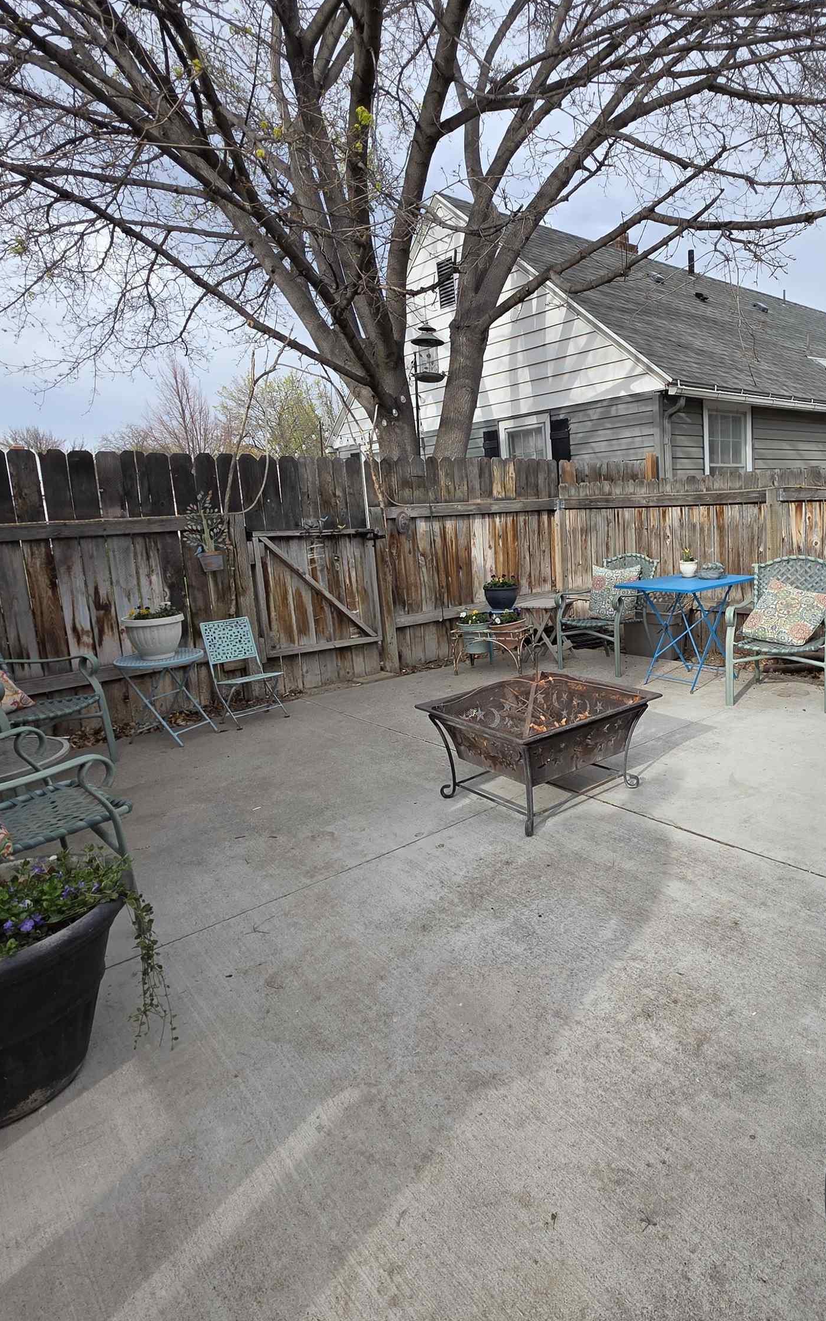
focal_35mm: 19
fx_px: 684
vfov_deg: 88.0
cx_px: 597
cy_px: 643
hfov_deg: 59.6
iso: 40
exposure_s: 1/775
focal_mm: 2.2
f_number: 1.9
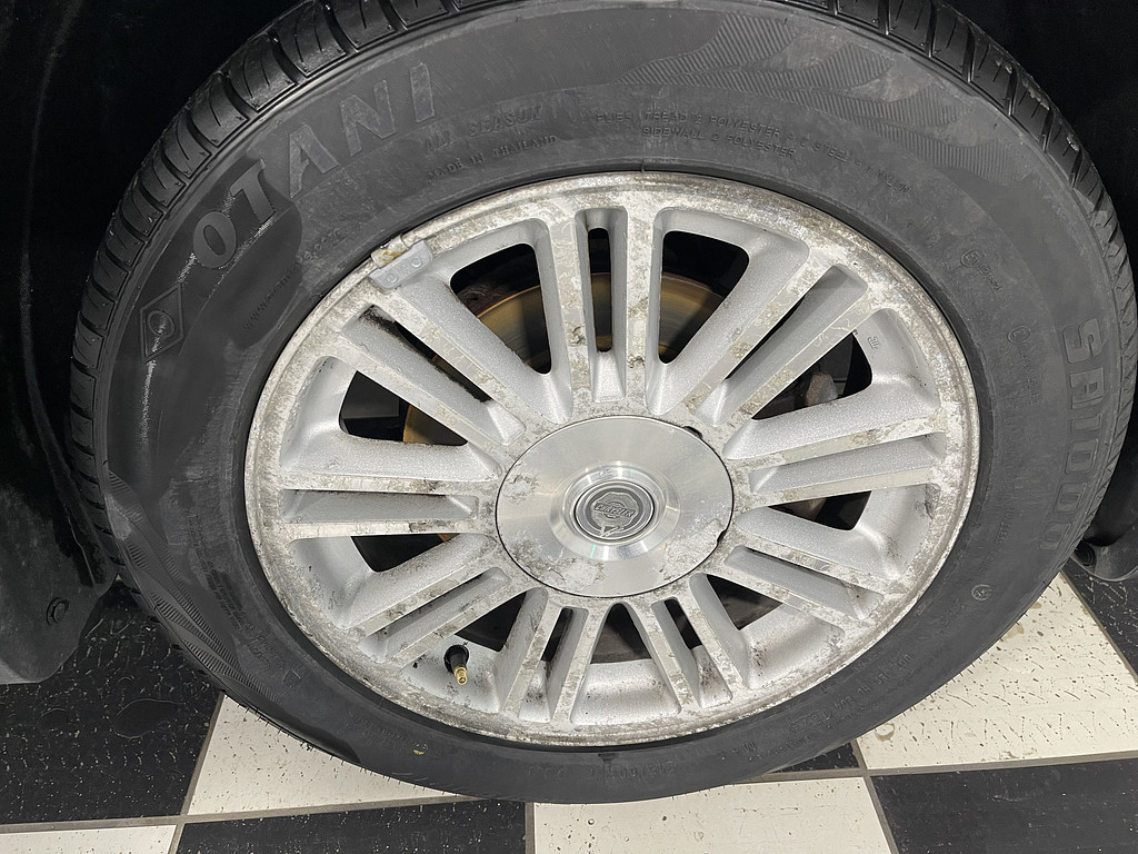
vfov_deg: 54.9
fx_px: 822
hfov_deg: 69.4
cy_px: 427
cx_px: 569
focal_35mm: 25
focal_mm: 5.1
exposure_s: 1/60
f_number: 1.6
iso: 125
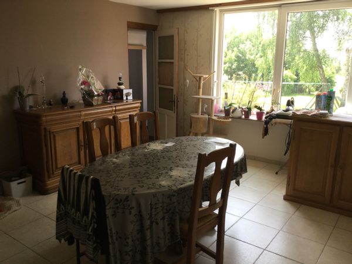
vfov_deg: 45.4
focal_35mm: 31
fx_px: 315
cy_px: 132
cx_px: 176
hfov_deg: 58.4
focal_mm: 3.3
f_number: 2.4
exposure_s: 1/50
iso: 25
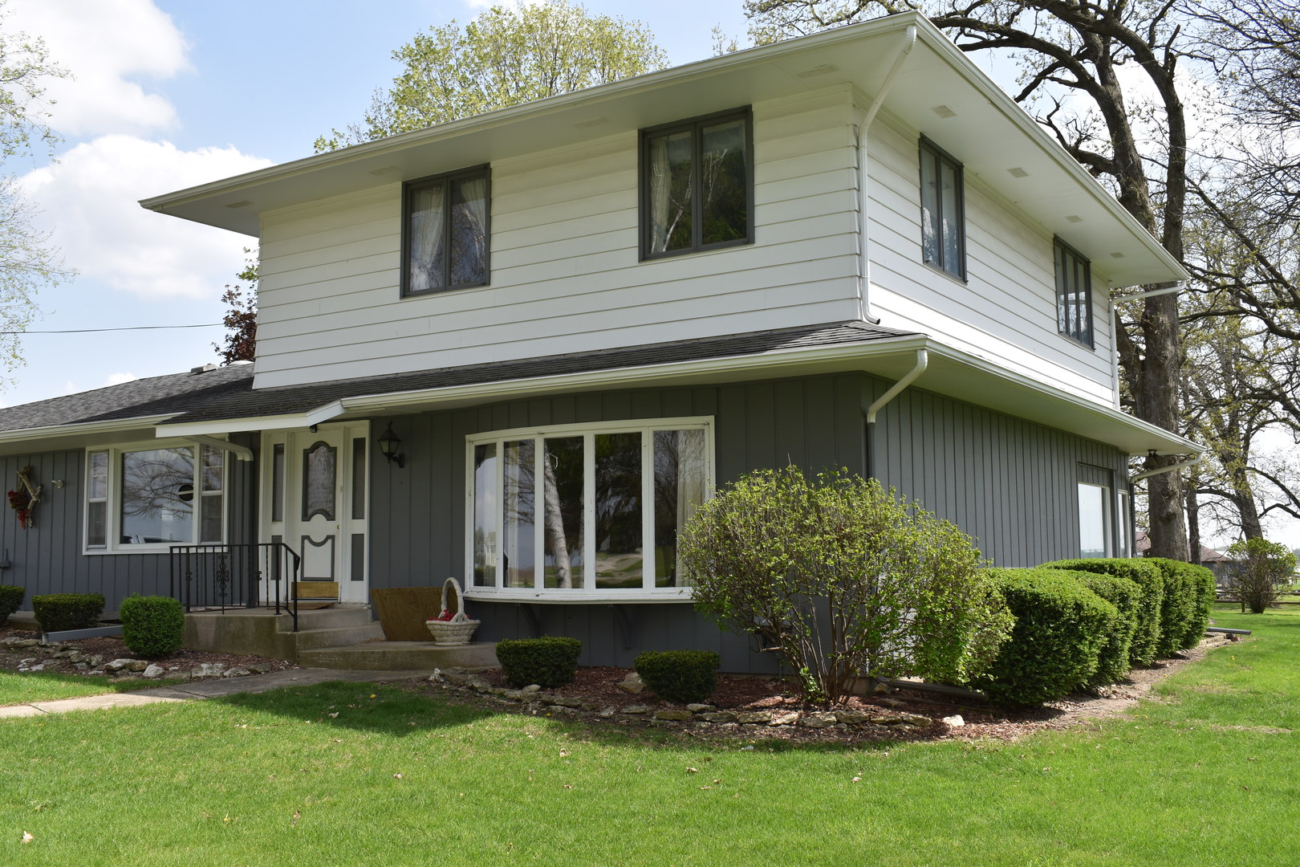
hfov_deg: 53.1
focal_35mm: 36
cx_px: 650
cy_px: 434
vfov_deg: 36.9
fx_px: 1300
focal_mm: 24
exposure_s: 1/200
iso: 100
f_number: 8
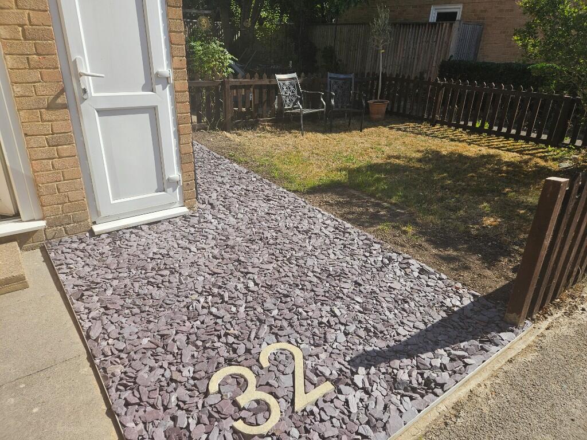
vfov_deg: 58.9
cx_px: 294
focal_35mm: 23
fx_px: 390
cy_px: 220
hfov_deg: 73.9
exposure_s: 1/1505
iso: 25
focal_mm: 5.4
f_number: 1.8
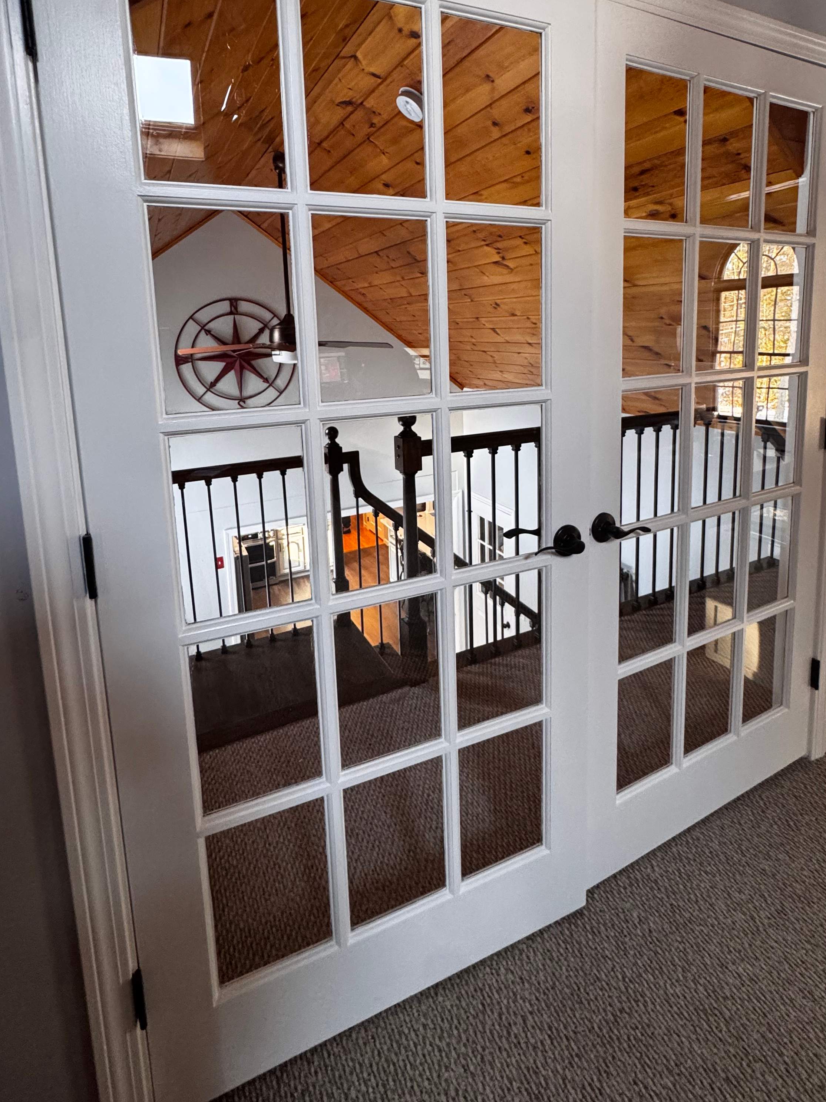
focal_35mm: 19
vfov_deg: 83.1
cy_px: 414
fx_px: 605
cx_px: 442
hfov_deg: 68.6
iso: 400
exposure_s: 1/60
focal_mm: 2.22
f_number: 2.2
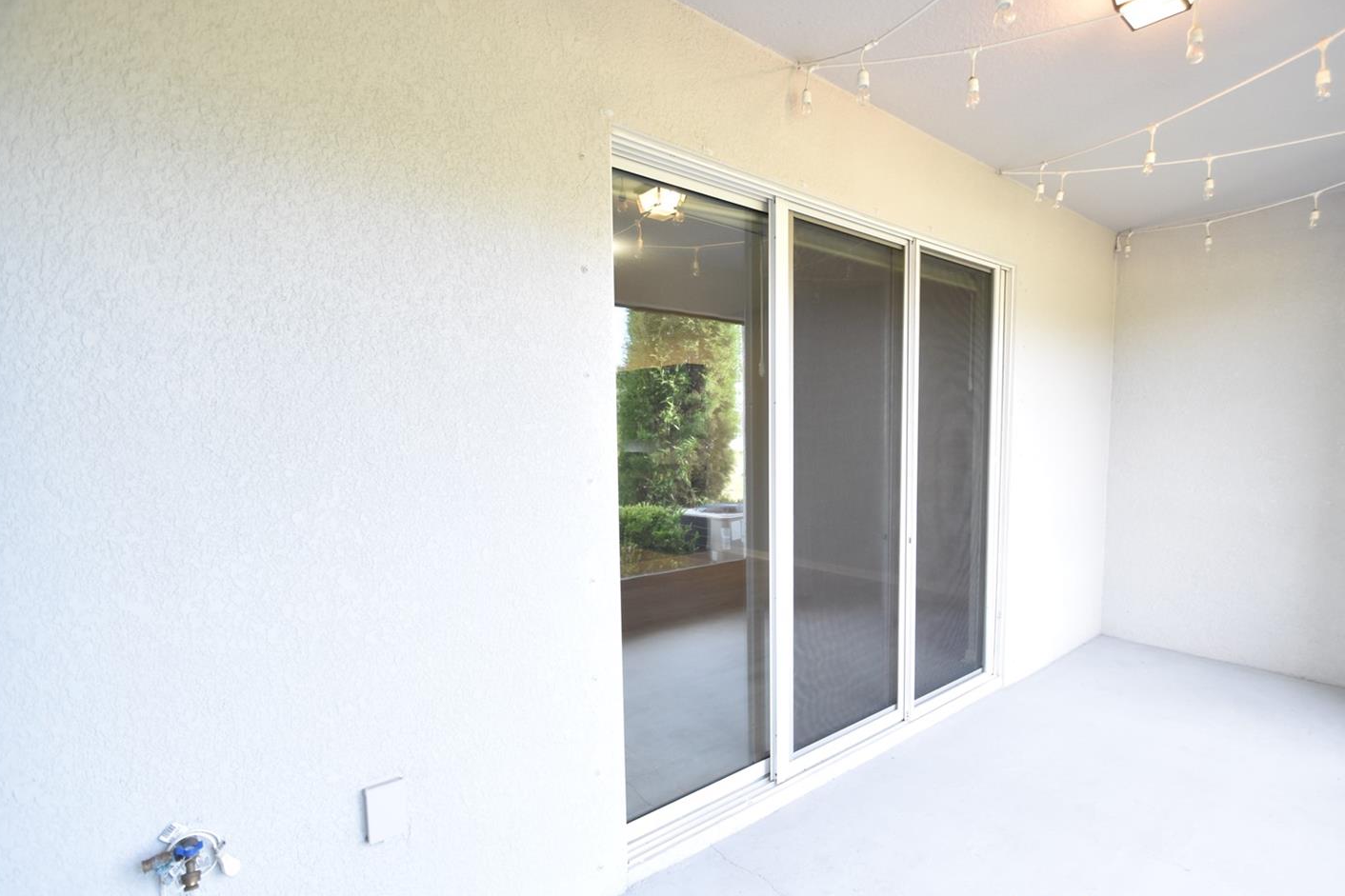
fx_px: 635
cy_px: 489
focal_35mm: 17
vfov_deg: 70.3
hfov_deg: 93.0
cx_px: 735
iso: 800
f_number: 3.5
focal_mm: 10
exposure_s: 1/90
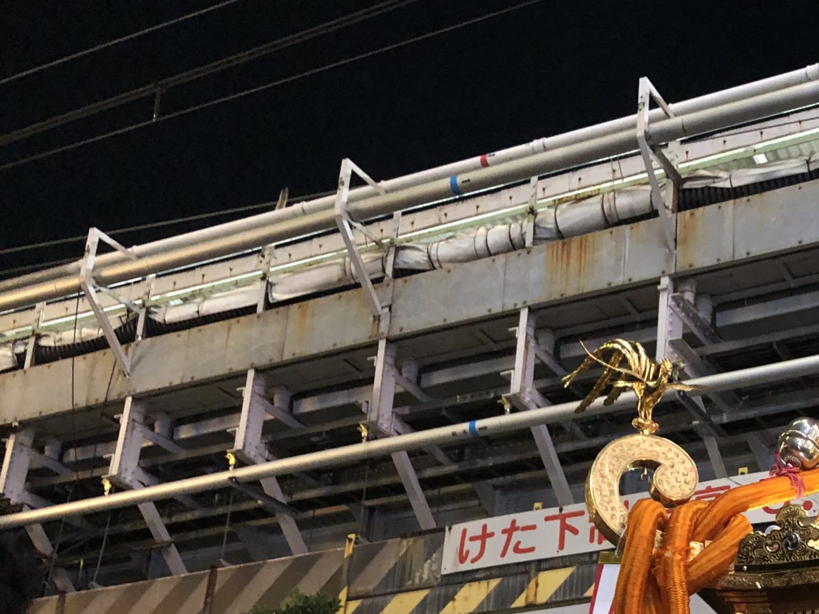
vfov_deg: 23.5
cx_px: 822
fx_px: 1419
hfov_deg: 29.9
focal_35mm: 60
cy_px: 590
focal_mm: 3.99
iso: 80
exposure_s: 1/6
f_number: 1.8
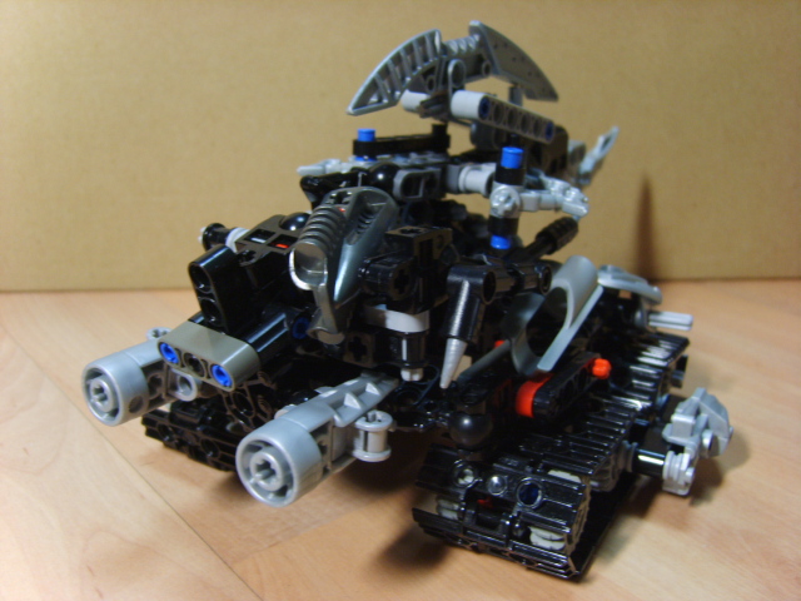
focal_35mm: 35
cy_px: 300
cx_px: 400
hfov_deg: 52.6
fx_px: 810
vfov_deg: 40.7
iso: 123
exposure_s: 1/10
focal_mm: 7.4
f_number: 2.8
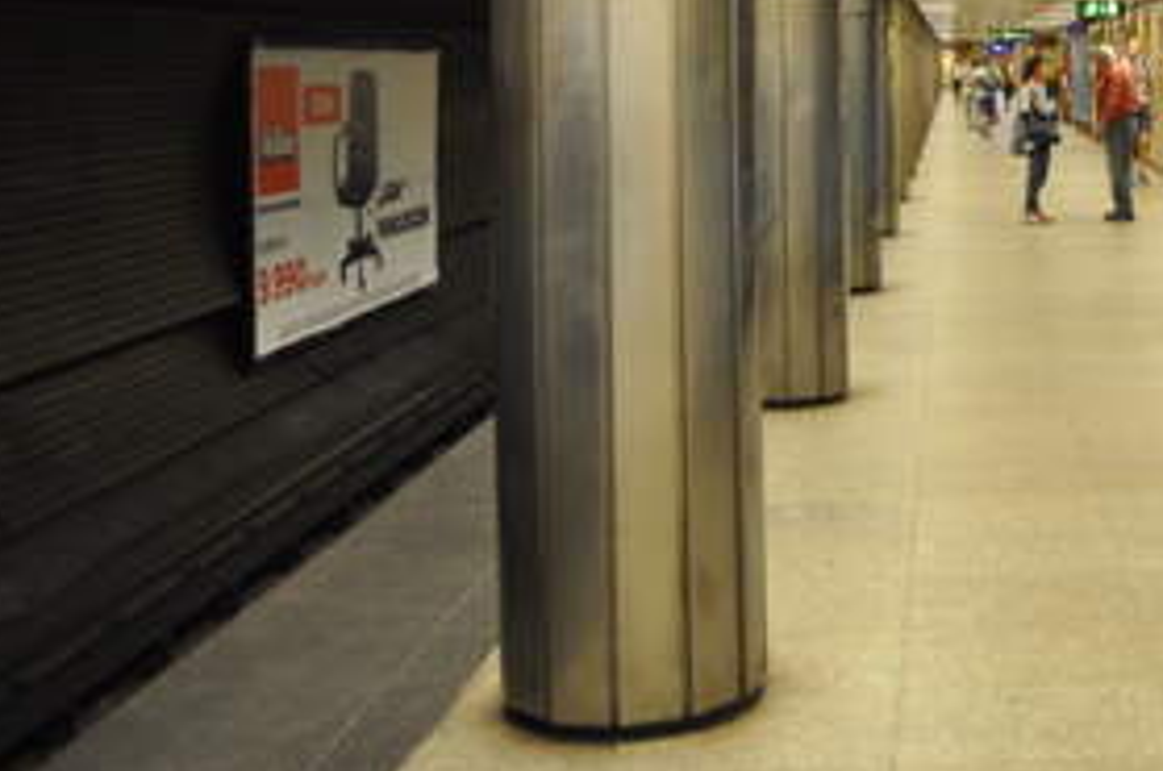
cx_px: 1155
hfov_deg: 33.3
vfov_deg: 23.7
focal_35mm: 55
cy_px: 54
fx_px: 1776
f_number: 3.2
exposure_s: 1/40
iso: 800
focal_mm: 17
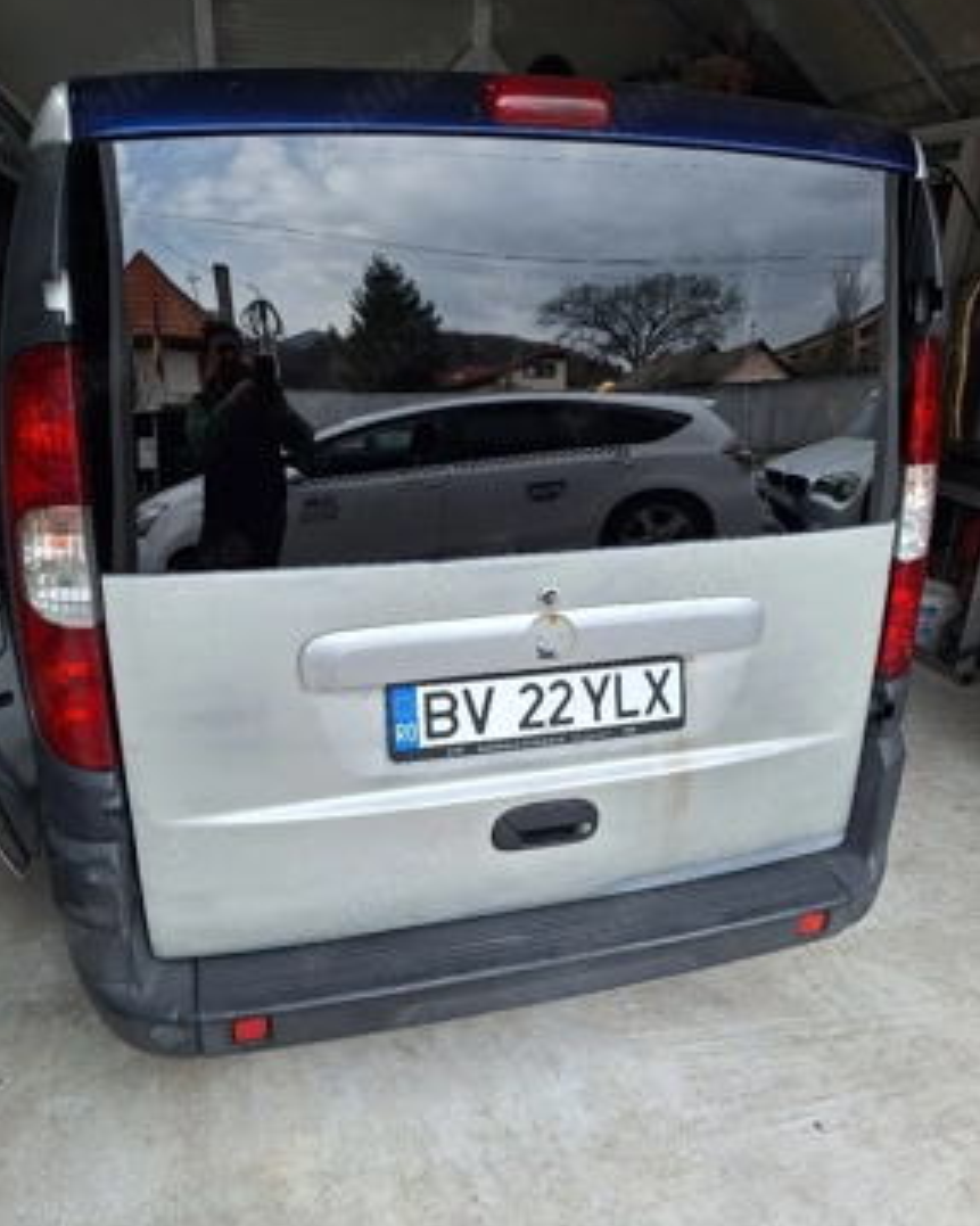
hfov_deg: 56.8
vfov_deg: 68.0
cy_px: 656
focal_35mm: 25
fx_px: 907
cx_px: 471
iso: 40
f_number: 1.8
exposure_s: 1/185
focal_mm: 5.54
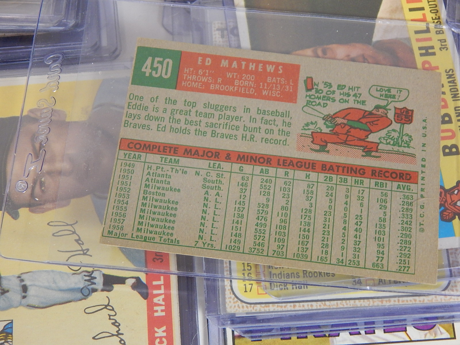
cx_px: 230
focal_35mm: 61
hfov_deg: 31.7
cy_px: 172
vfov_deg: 24.0
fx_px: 811
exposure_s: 1/50
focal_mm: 10.9
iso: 400
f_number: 4
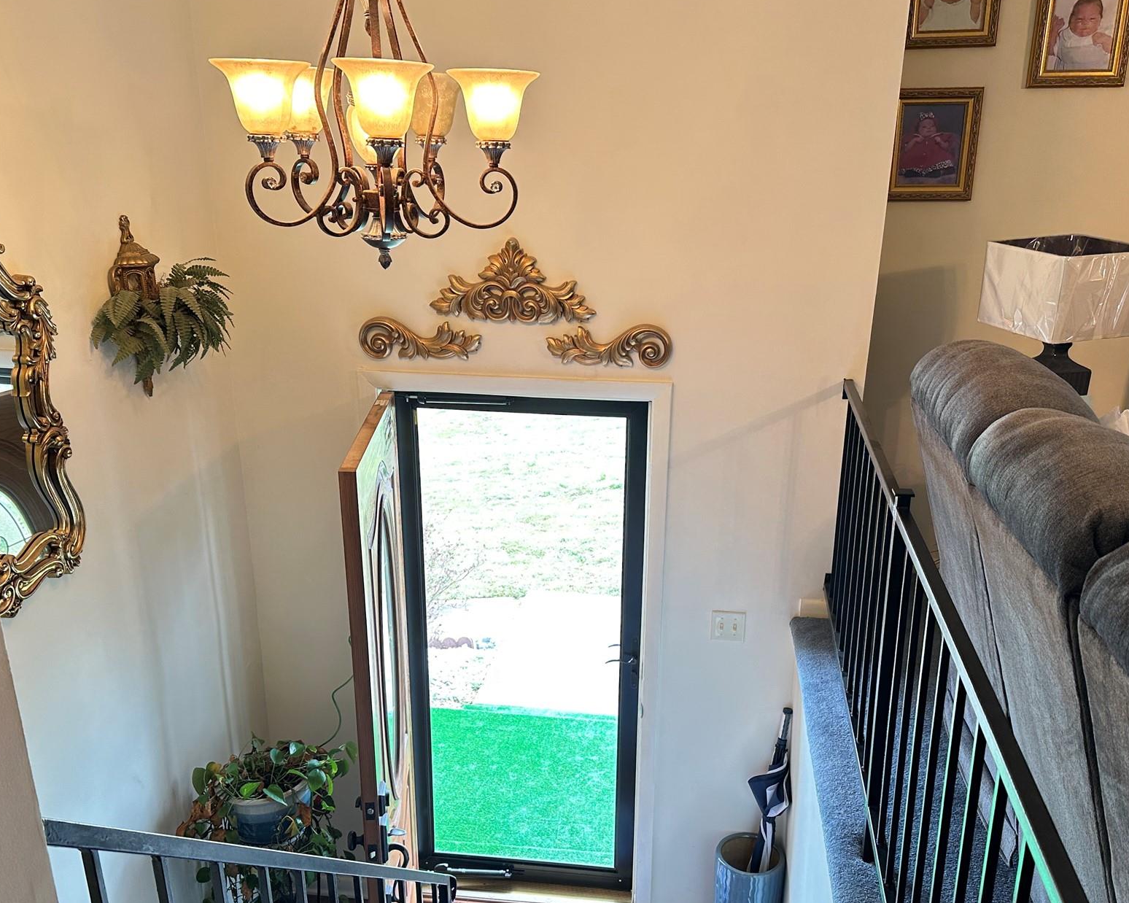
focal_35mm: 31
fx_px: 1036
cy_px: 527
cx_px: 584
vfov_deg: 46.9
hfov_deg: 57.2
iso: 125
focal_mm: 6.86
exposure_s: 1/60
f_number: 1.78
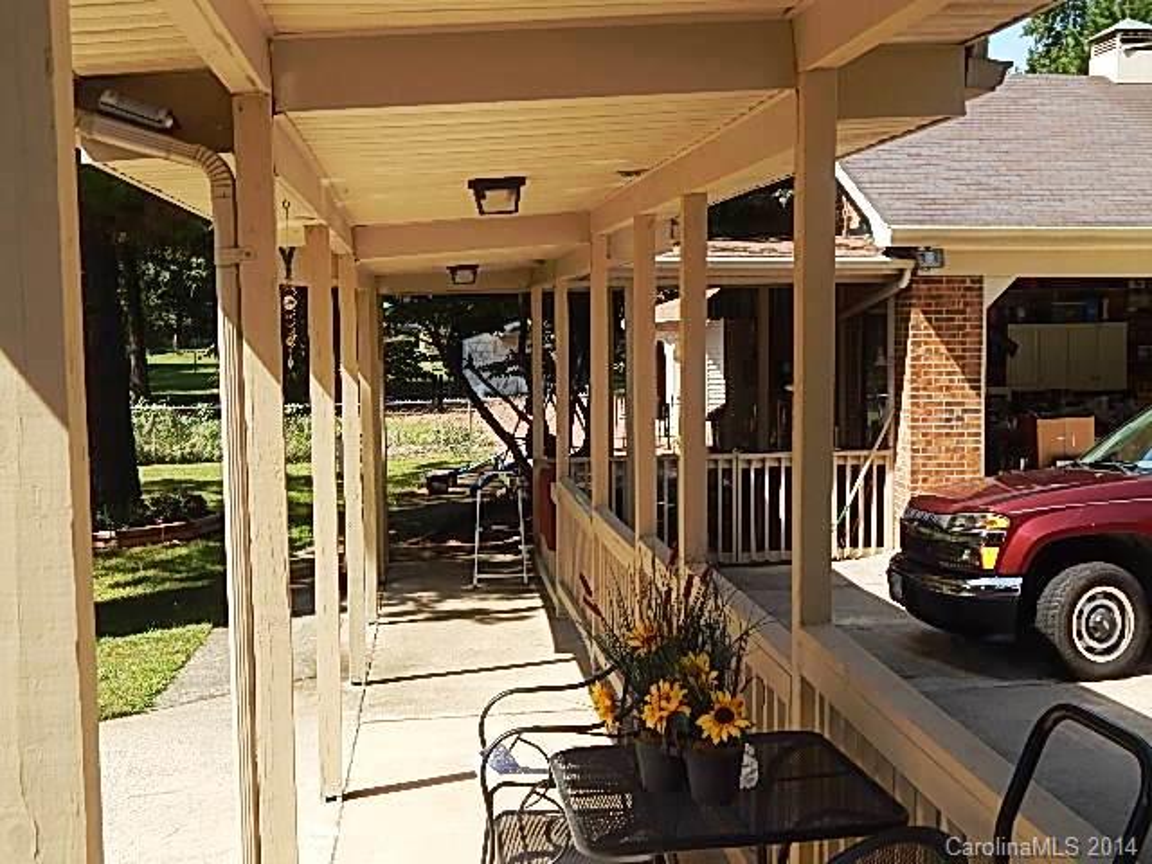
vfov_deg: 37.7
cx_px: 576
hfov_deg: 49.0
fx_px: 1265
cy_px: 432
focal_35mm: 38
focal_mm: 6.8
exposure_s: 1/800
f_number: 3.4
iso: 125
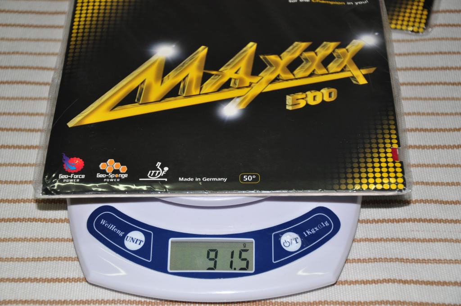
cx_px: 230
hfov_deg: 23.4
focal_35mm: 87
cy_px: 153
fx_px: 1113
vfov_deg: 15.7
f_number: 5
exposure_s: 1/20
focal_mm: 58
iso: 200
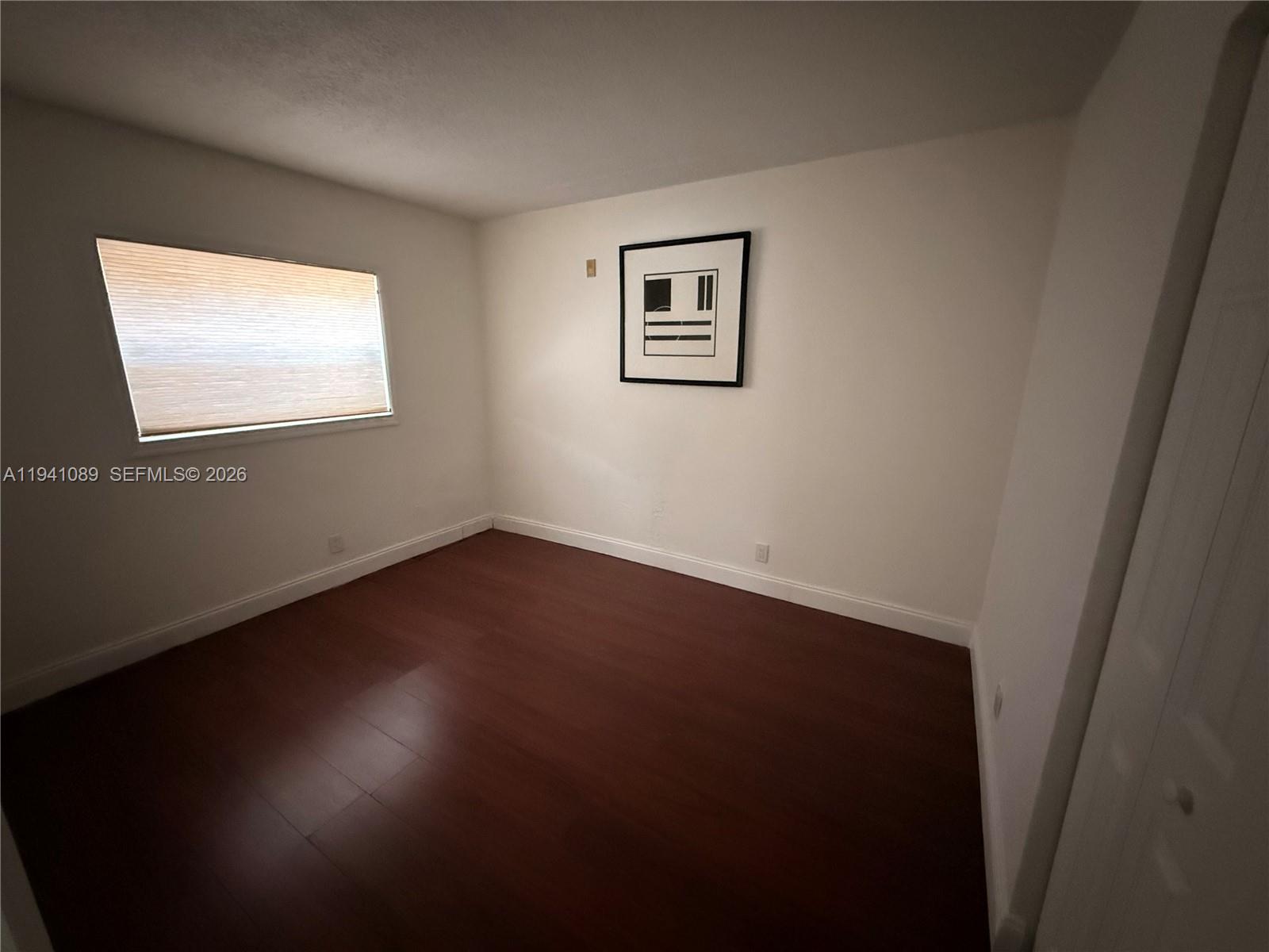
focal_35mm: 14
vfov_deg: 85.7
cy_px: 476
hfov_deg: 102.1
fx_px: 513
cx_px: 634
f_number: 2.2
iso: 1600
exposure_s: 1/30
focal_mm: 2.22
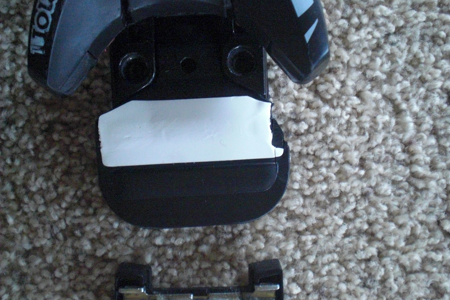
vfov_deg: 25.0
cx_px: 227
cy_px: 133
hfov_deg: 36.9
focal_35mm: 54
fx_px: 675
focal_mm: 8.44
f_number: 3.6
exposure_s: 1/125
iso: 800
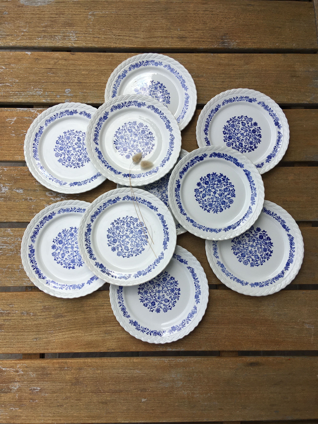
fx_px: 355
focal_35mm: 29
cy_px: 212
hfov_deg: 48.2
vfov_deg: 61.7
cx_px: 159
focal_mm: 4.15
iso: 25
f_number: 2.2
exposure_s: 1/2404
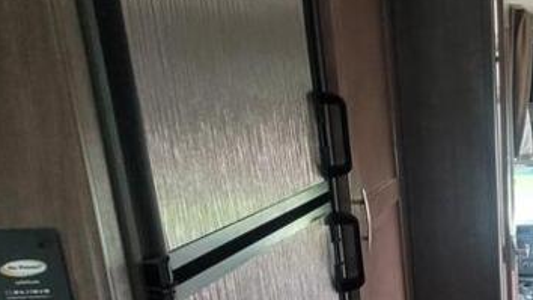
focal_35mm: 41
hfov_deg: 39.0
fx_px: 579
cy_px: 231
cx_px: 608
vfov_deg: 28.5
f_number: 2.2
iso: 320
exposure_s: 1/40
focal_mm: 1.74
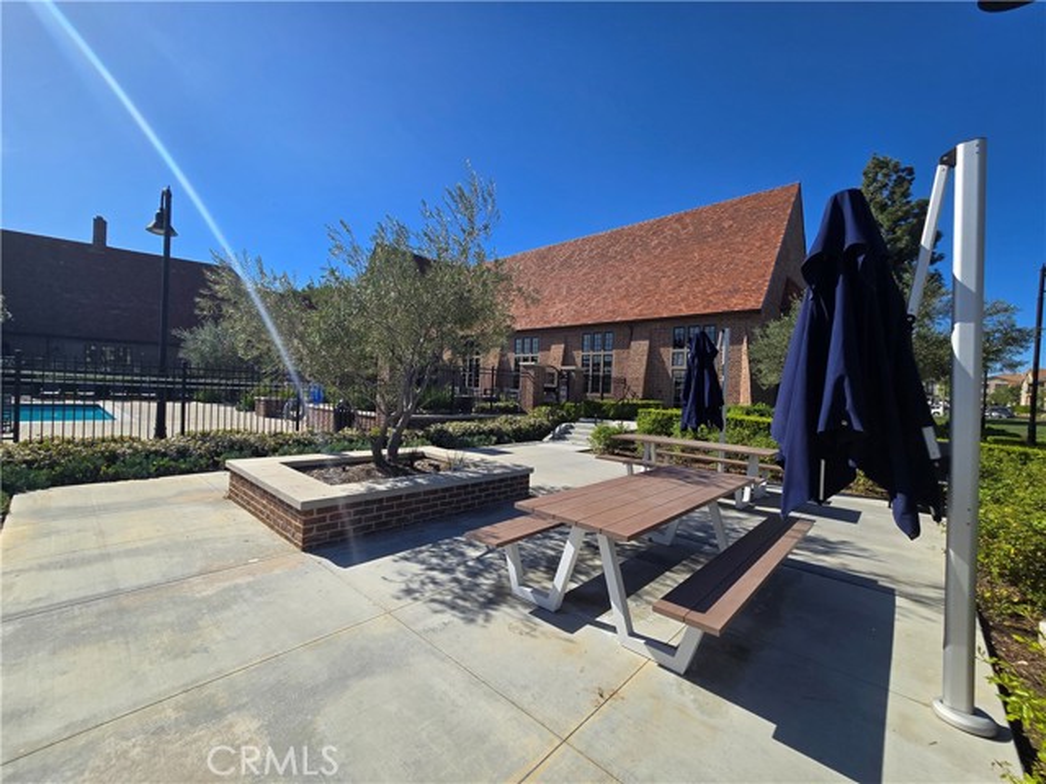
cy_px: 392
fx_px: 393
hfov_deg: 106.2
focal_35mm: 13
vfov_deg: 89.9
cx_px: 523
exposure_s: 1/2866
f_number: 2.2
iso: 50
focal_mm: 2.2
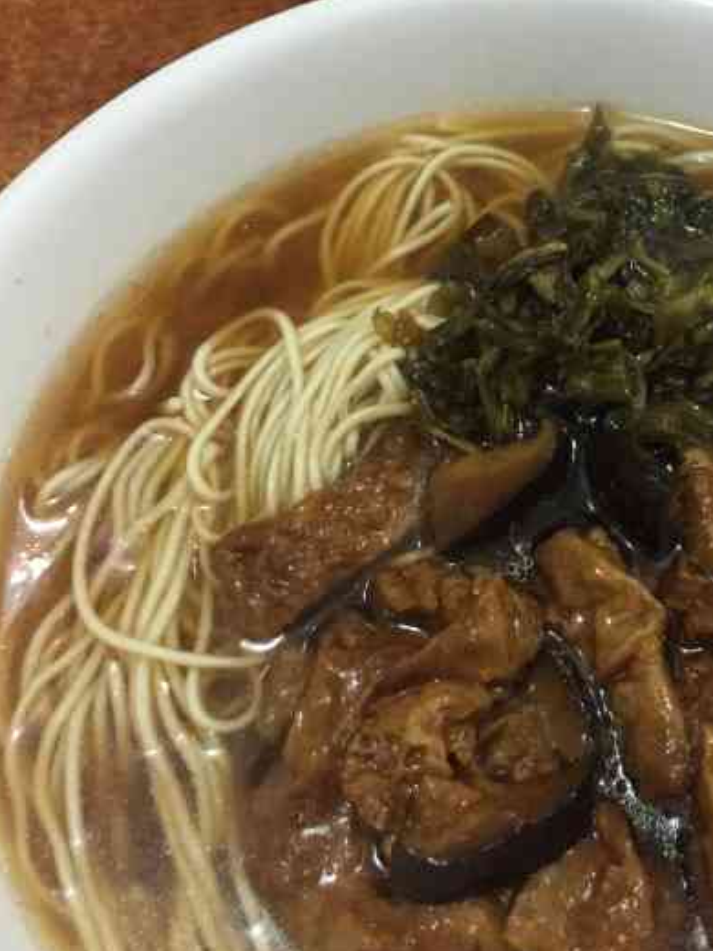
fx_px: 1428
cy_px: 262
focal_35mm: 52
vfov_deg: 36.1
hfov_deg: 27.4
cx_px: 592
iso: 250
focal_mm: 4.15
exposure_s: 1/30
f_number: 2.2
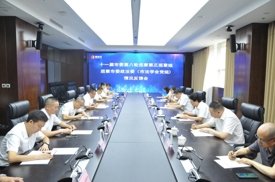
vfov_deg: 47.8
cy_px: 91
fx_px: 206
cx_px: 138
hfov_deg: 67.5
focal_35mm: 27
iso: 1600
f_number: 5.6
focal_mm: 18
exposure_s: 1/100
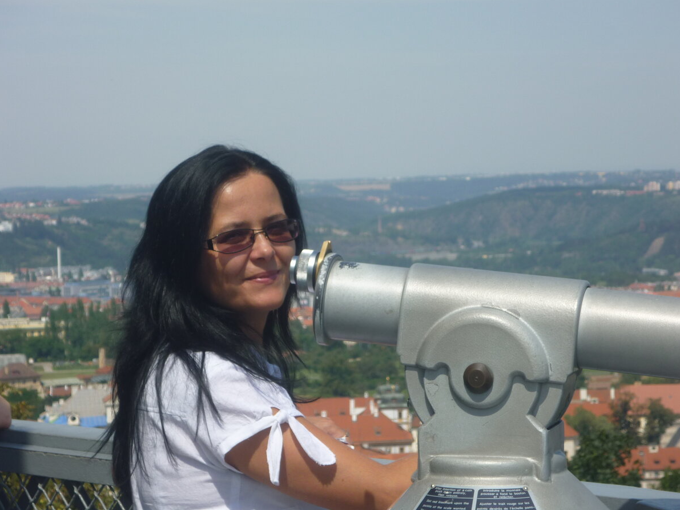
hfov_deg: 14.8
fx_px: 2612
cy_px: 255
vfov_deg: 11.1
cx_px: 340
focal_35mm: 133
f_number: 5.9
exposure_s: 1/400
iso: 80
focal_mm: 22
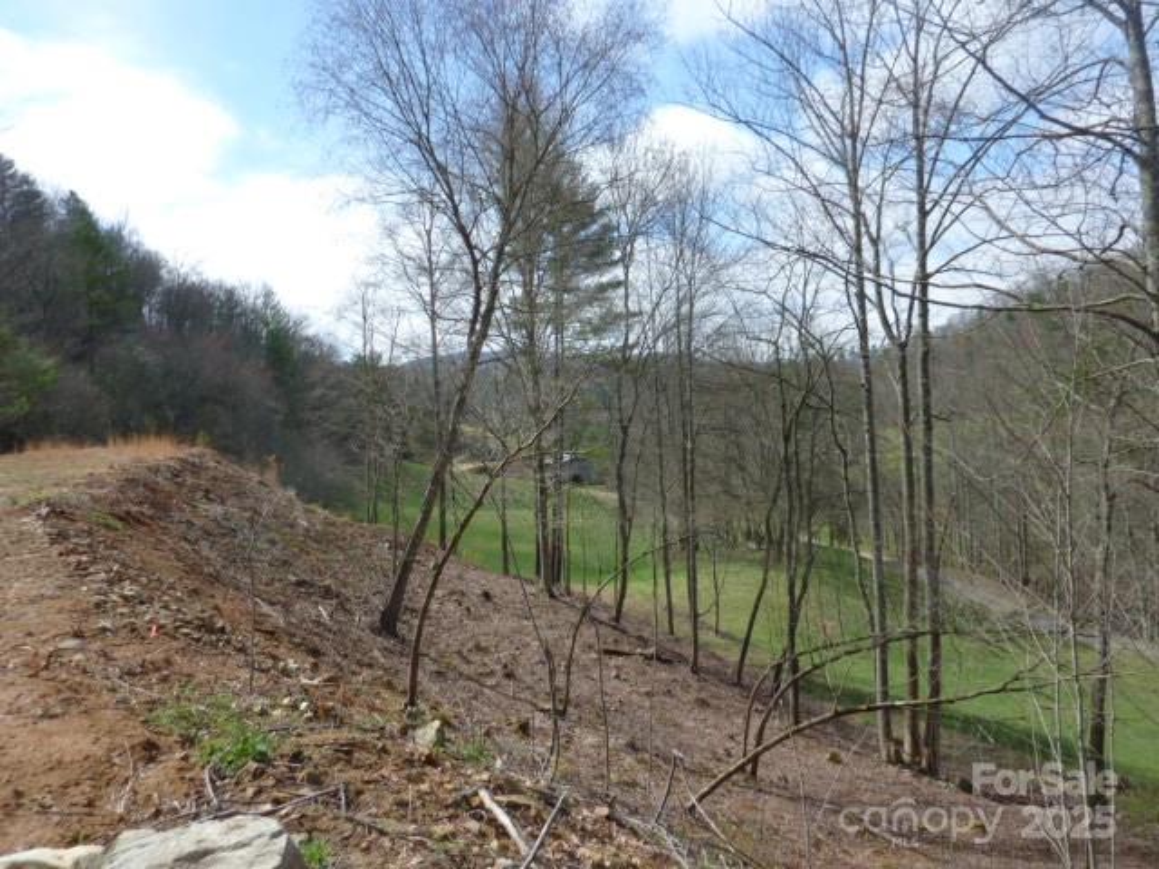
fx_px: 837
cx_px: 580
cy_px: 434
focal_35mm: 25
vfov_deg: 54.9
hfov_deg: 69.4
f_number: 3.3
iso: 80
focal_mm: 4.1
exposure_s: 1/640
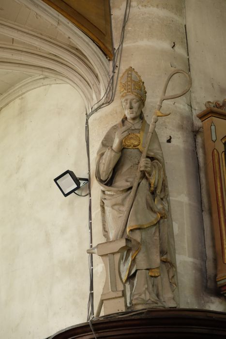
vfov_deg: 25.7
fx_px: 743
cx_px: 113
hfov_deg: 17.3
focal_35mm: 79
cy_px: 170
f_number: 5
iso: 3200
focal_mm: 52.4
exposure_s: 1/56
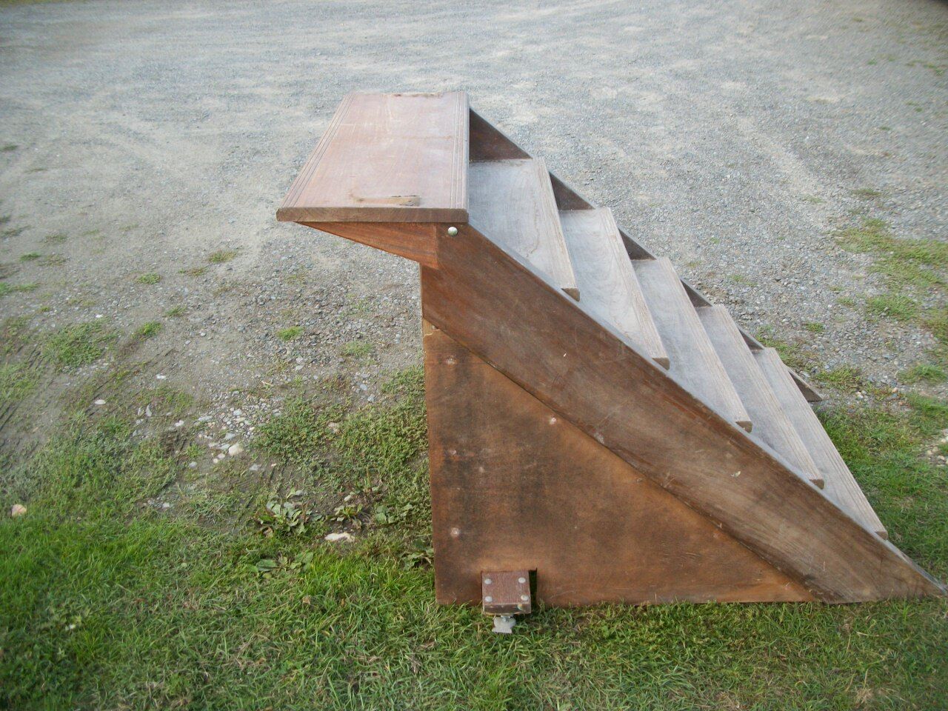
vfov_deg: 44.2
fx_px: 876
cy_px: 356
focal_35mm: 32
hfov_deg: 56.8
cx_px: 474
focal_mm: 5.7
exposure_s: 1/100
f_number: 2.9
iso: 80
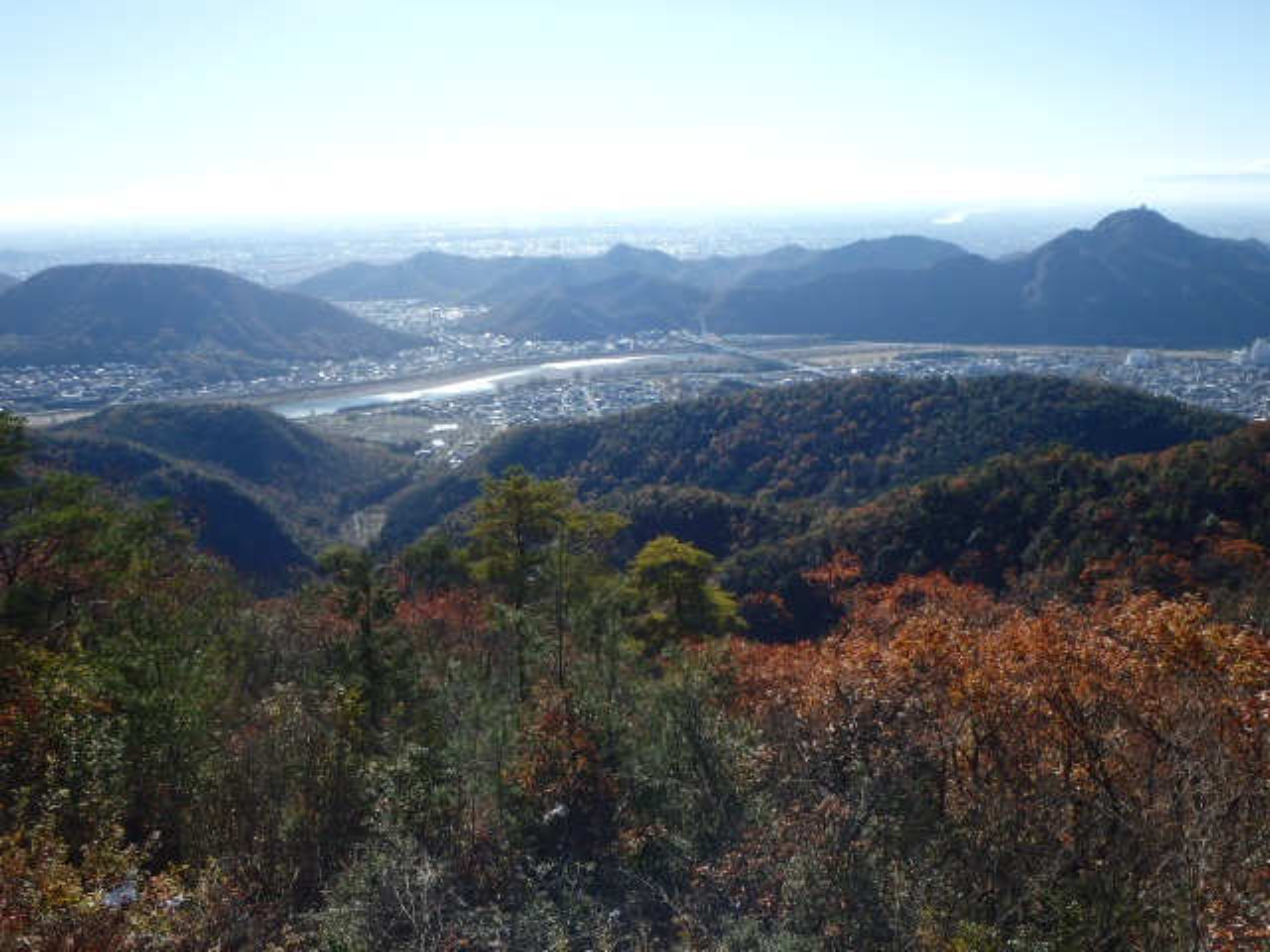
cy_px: 476
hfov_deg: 60.0
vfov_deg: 46.8
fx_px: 1101
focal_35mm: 30
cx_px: 635
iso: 125
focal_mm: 5.4
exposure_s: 1/100
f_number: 11
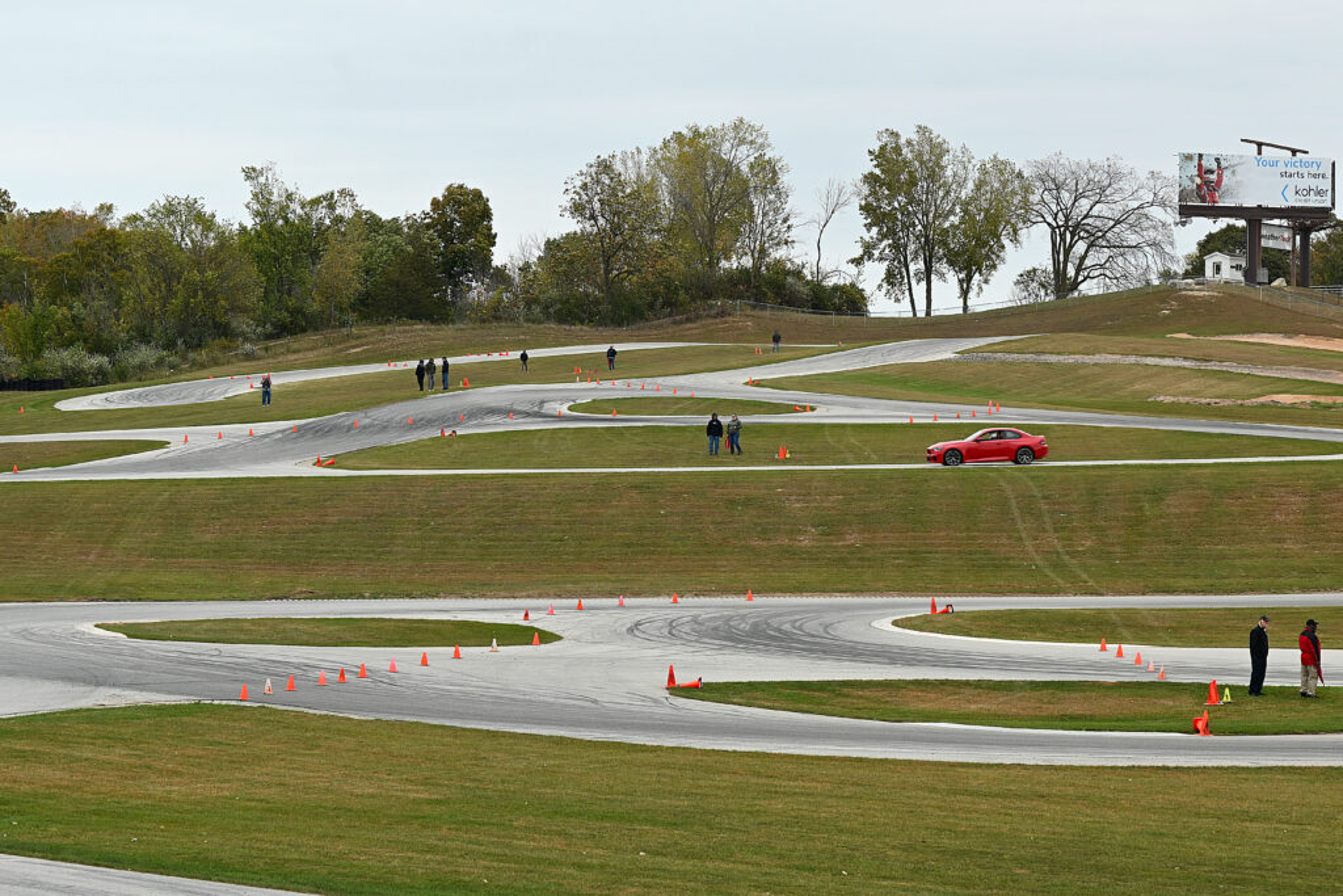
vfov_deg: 13.0
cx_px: 672
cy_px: 448
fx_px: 3917
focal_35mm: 105
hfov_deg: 19.5
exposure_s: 1/250
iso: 400
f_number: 7.1
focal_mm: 70
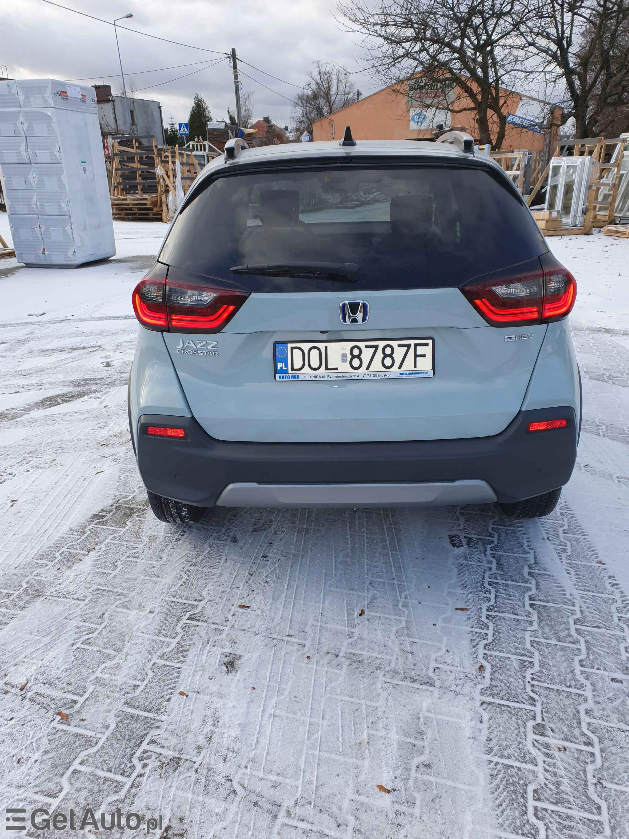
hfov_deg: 53.1
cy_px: 420
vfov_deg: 67.3
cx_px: 314
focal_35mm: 26
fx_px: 630
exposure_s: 1/387
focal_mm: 4.32
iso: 50
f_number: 2.4
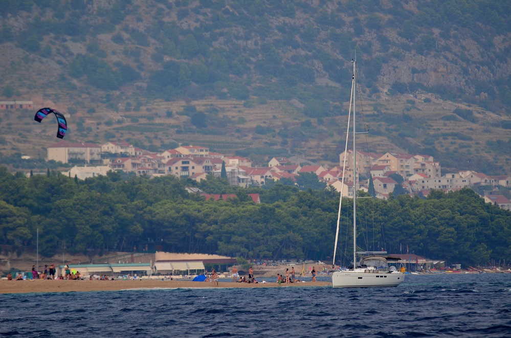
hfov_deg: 4.6
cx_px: 256
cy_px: 169
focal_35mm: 450
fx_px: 6372
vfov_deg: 3.0
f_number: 5.6
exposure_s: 1/1600
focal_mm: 300
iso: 400
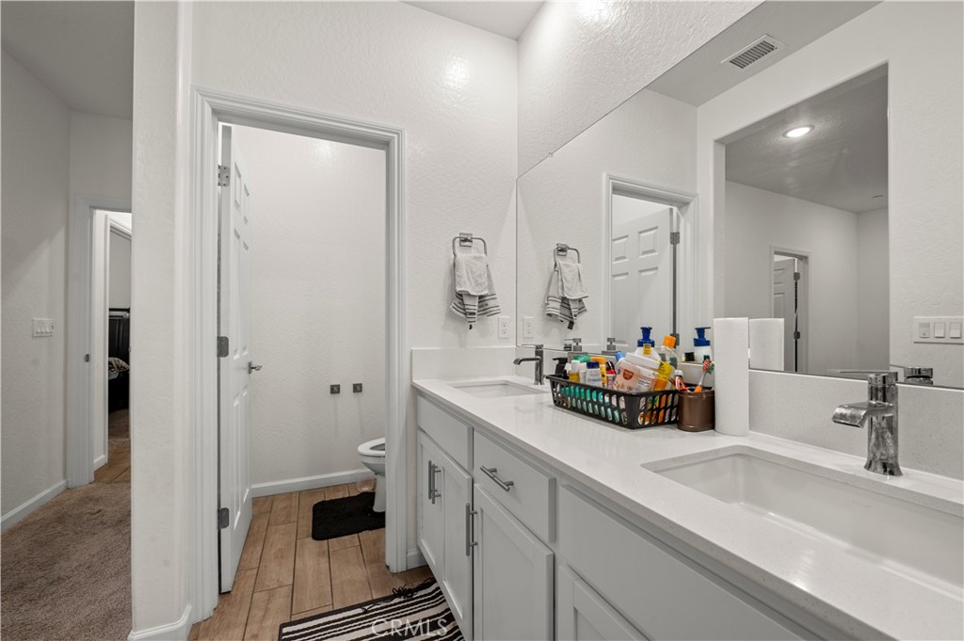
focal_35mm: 14
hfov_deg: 104.3
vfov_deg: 81.1
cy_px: 320
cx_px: 482
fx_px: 375
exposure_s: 1/6
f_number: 9
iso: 250
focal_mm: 14
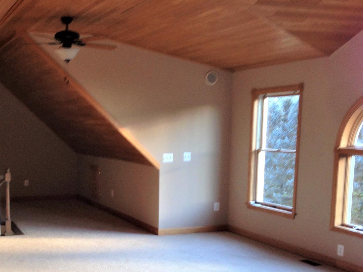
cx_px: 79
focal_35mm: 55
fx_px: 577
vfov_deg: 26.3
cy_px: 199
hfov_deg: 34.0
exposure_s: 1/20
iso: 50
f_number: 2.4
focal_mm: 4.12
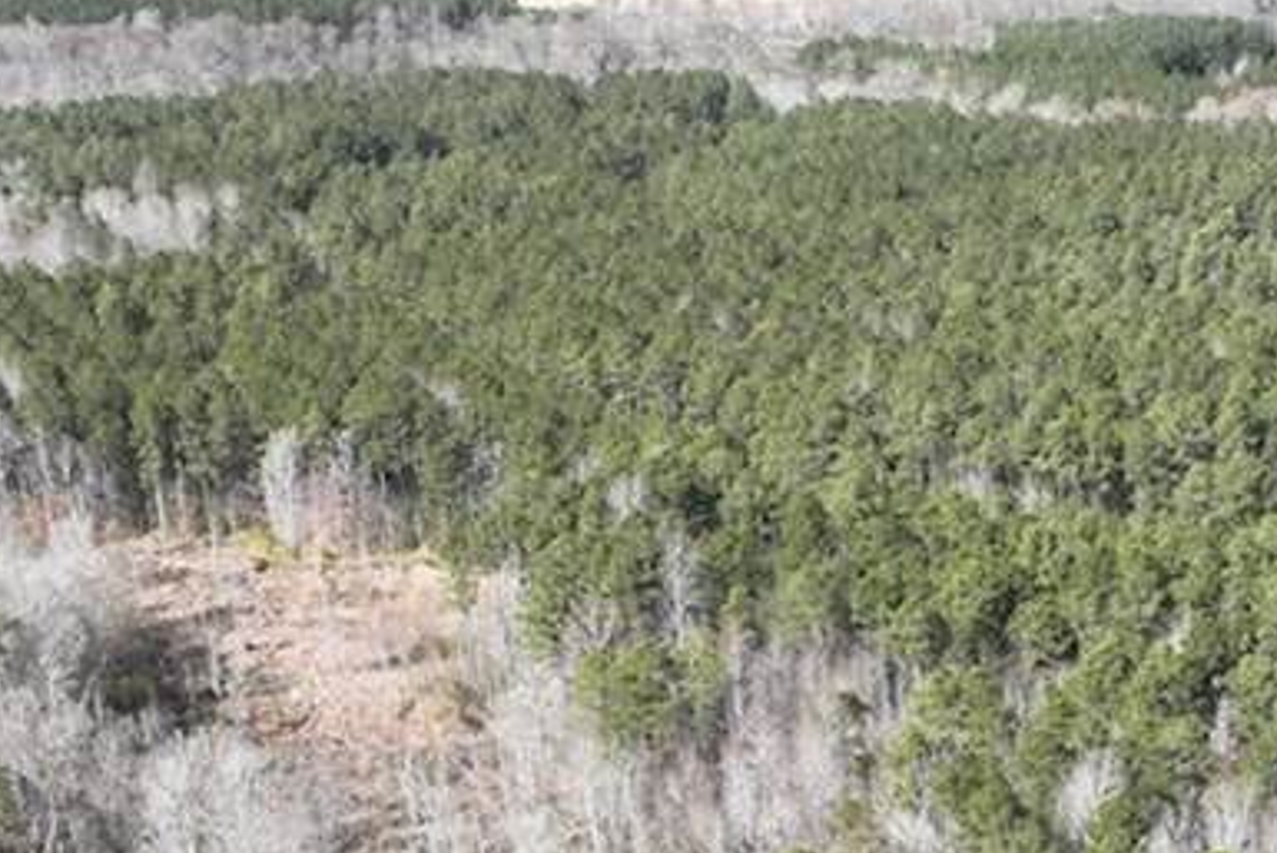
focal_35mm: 83
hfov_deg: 23.9
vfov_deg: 14.6
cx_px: 1114
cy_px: 1502
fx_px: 2945
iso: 100
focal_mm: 12.29
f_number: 2.8
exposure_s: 1/1000
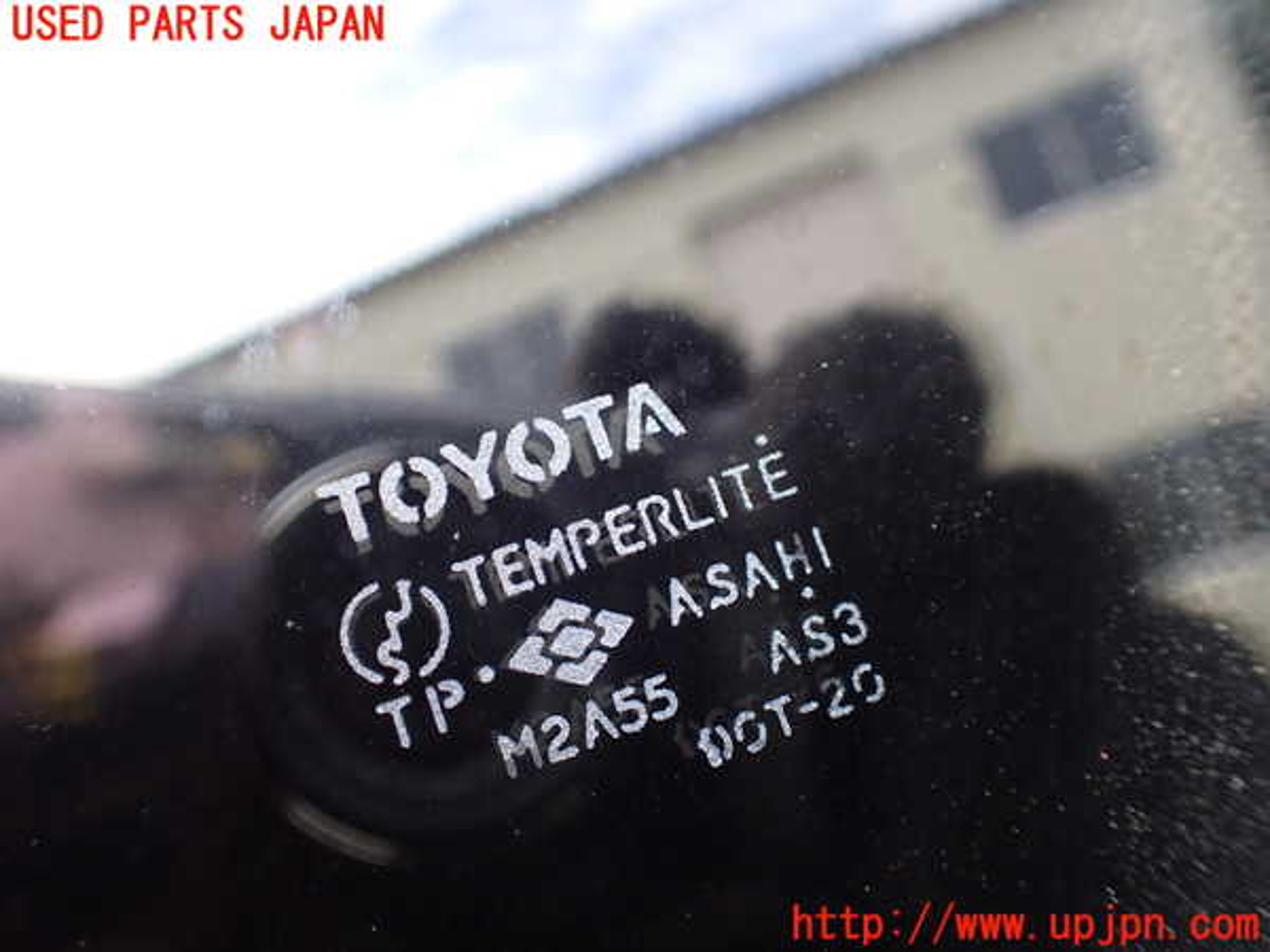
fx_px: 1101
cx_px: 635
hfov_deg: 60.0
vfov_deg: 46.8
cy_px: 476
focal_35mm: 30
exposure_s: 1/160
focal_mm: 5.4
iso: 100
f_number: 2.3
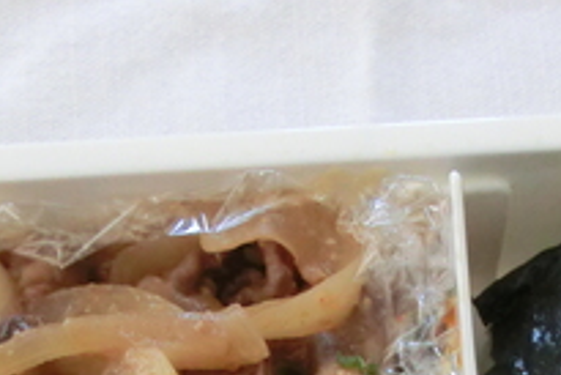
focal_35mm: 78
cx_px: 413
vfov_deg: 15.5
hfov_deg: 25.7
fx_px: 1216
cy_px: 635
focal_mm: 4.24
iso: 800
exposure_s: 1/640
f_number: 3
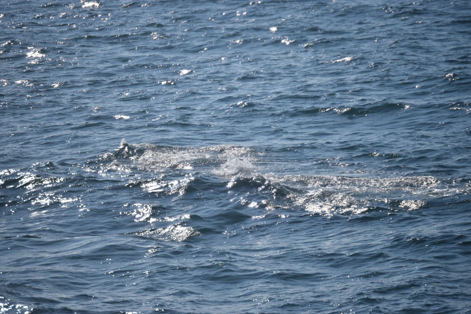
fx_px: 3238
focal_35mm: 248
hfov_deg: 8.3
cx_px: 236
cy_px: 157
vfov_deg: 5.6
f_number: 5.3
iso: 200
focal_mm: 165
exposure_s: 1/4000
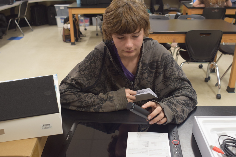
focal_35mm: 36
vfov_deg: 36.9
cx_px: 118
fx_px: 236
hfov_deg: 53.1
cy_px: 78
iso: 800
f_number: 3.5
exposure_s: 1/60
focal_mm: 24
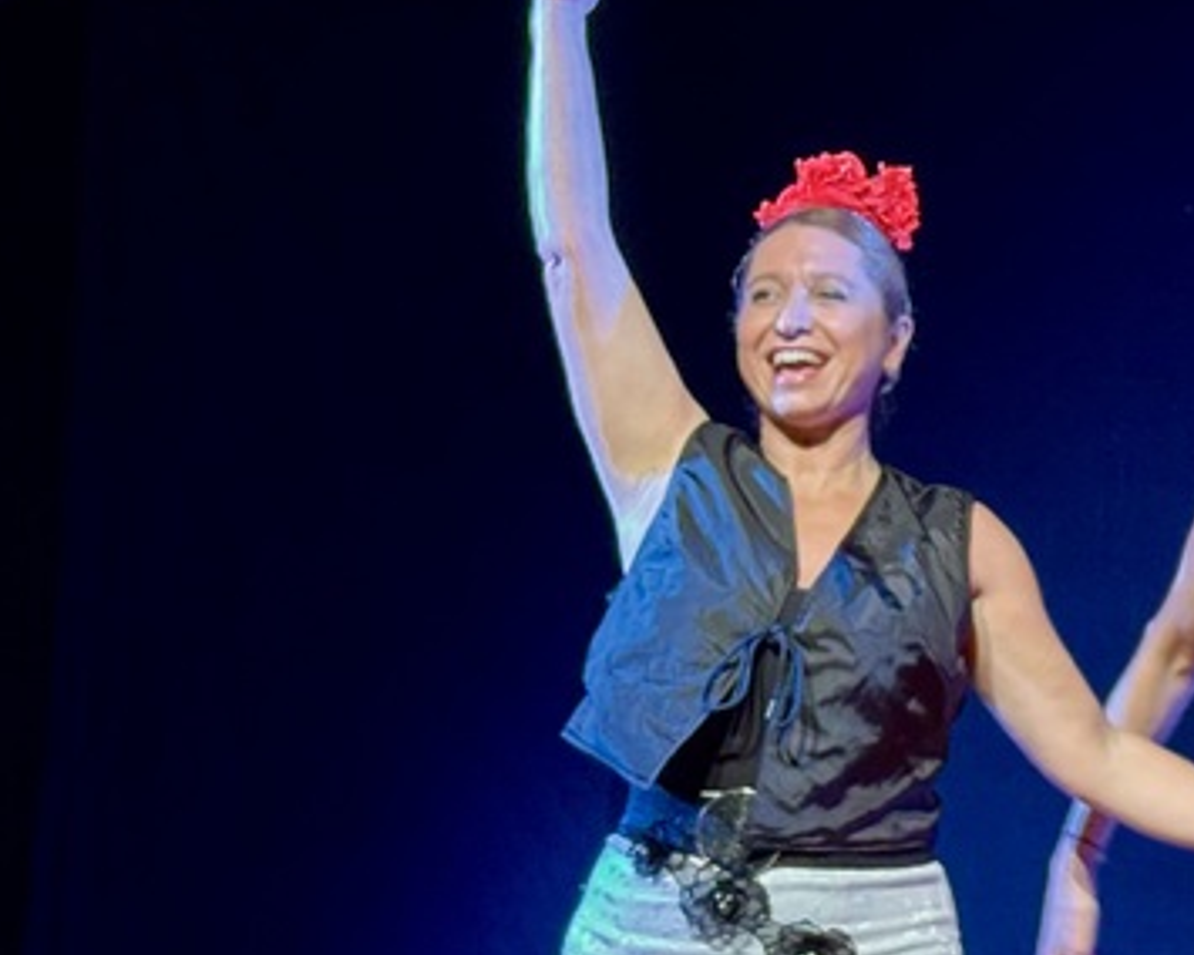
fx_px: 4771
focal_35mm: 135
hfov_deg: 13.6
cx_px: 1688
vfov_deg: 11.4
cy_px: 491
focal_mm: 6.76
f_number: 1.78
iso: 100
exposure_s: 1/50
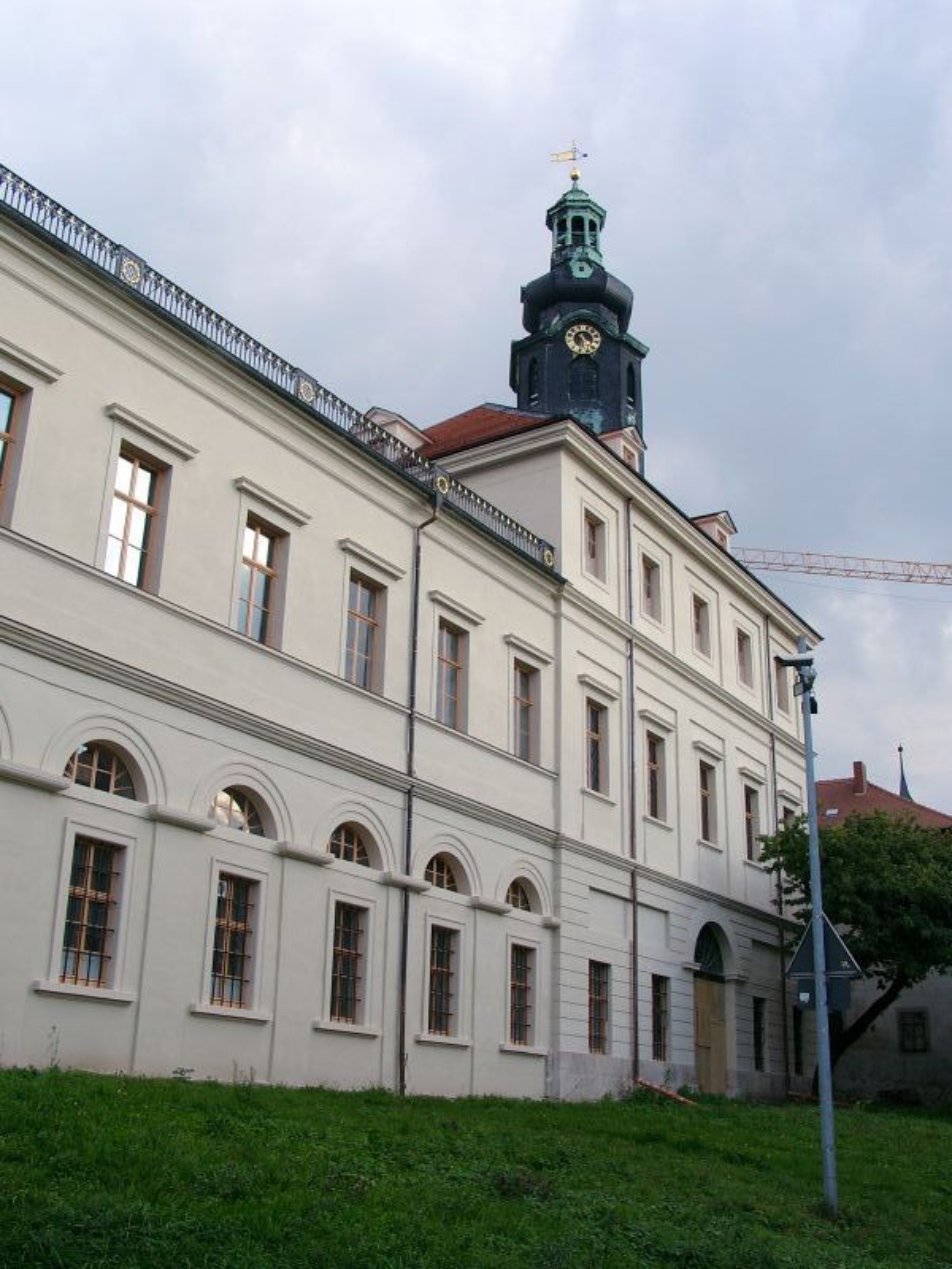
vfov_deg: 52.6
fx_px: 1283
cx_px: 476
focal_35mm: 35
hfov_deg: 40.7
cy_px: 634
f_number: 4
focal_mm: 7.39
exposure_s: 1/310
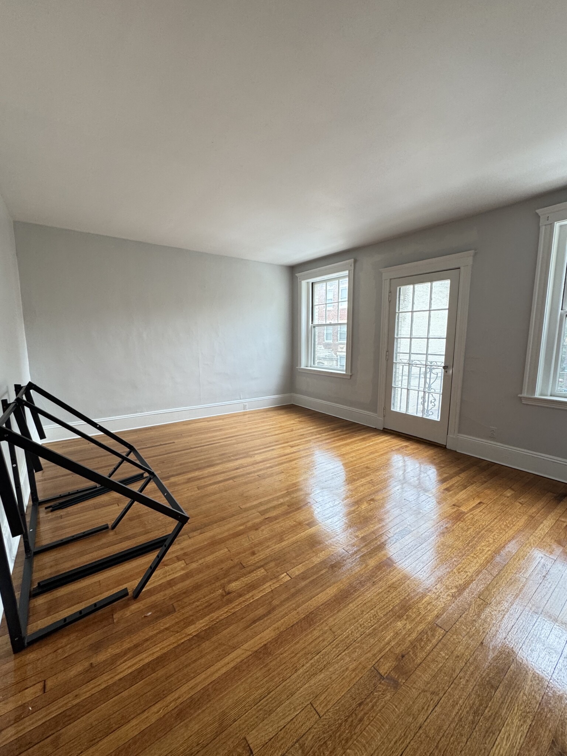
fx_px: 306
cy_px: 378
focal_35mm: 14
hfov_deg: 85.7
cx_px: 284
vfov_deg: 102.1
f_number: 2.2
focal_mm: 2.22
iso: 160
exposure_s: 1/120
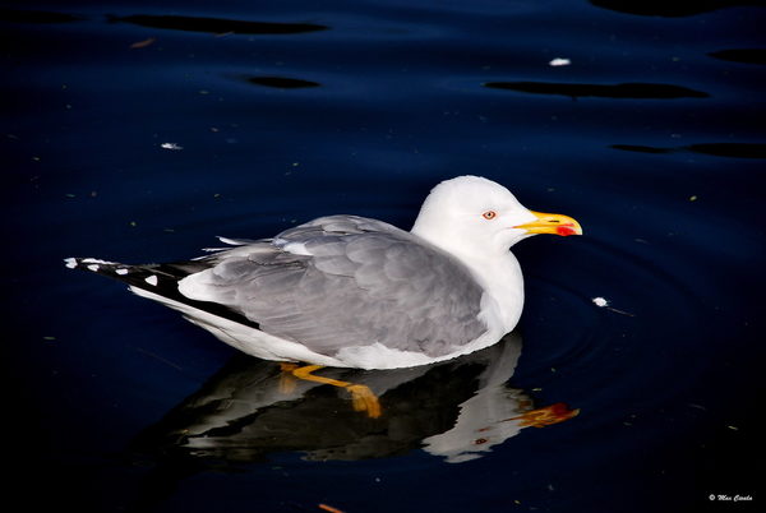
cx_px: 383
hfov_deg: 6.9
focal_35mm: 300
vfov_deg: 4.6
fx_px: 6393
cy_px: 256
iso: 200
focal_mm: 200
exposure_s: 1/1600
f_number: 6.3
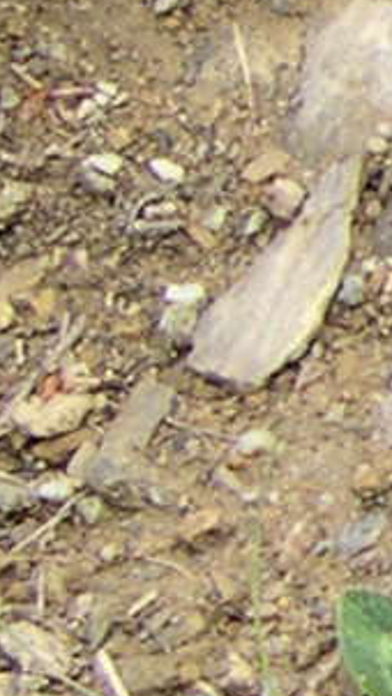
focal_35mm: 311
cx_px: 2465
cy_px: -205
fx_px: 5744
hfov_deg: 3.4
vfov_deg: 6.9
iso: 100
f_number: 2.8
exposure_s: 1/385
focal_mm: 8
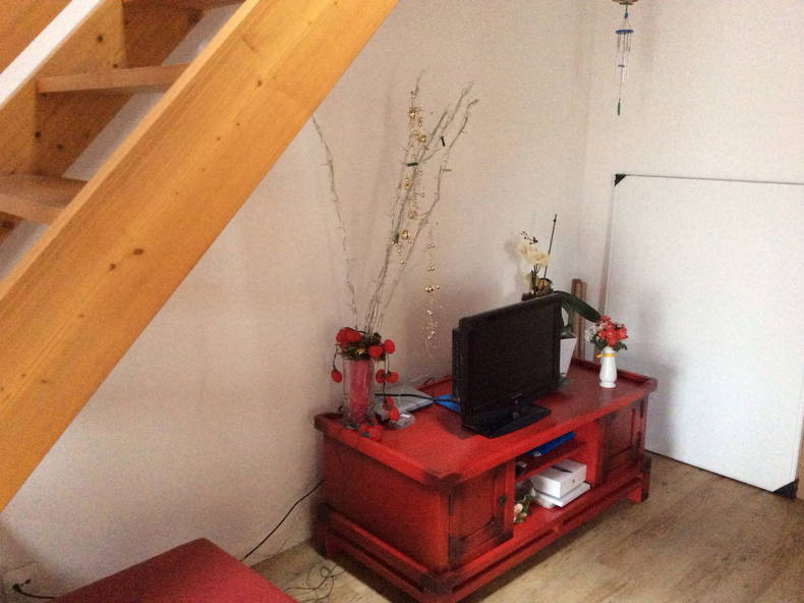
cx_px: 402
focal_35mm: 33
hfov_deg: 55.4
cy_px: 302
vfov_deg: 42.9
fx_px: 766
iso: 500
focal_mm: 3.3
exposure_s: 1/15
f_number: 2.4
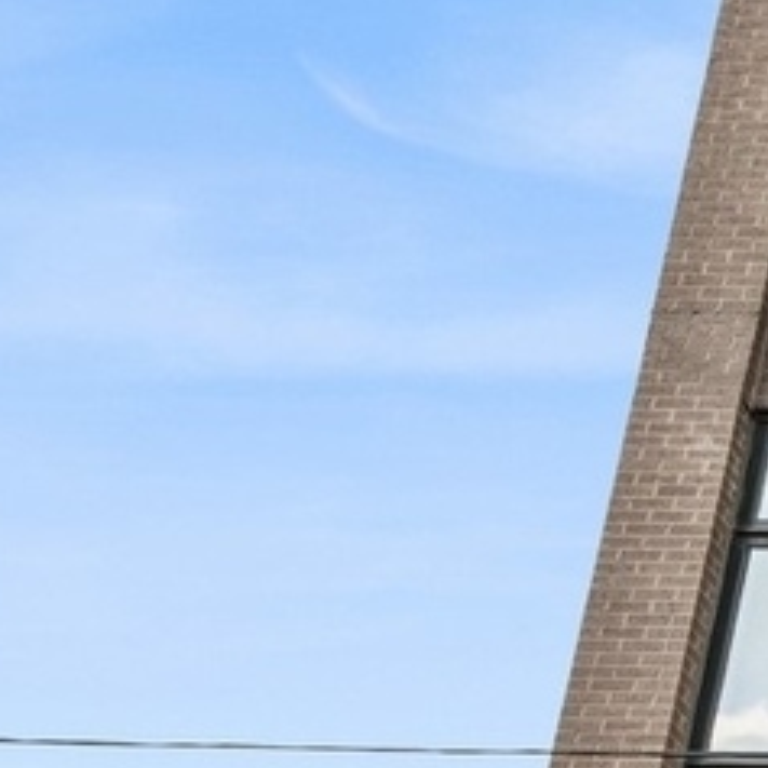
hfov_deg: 8.8
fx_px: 3790
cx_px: 2550
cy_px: 917
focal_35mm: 151
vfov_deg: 11.3
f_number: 9.5
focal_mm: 26
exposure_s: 1/90
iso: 200
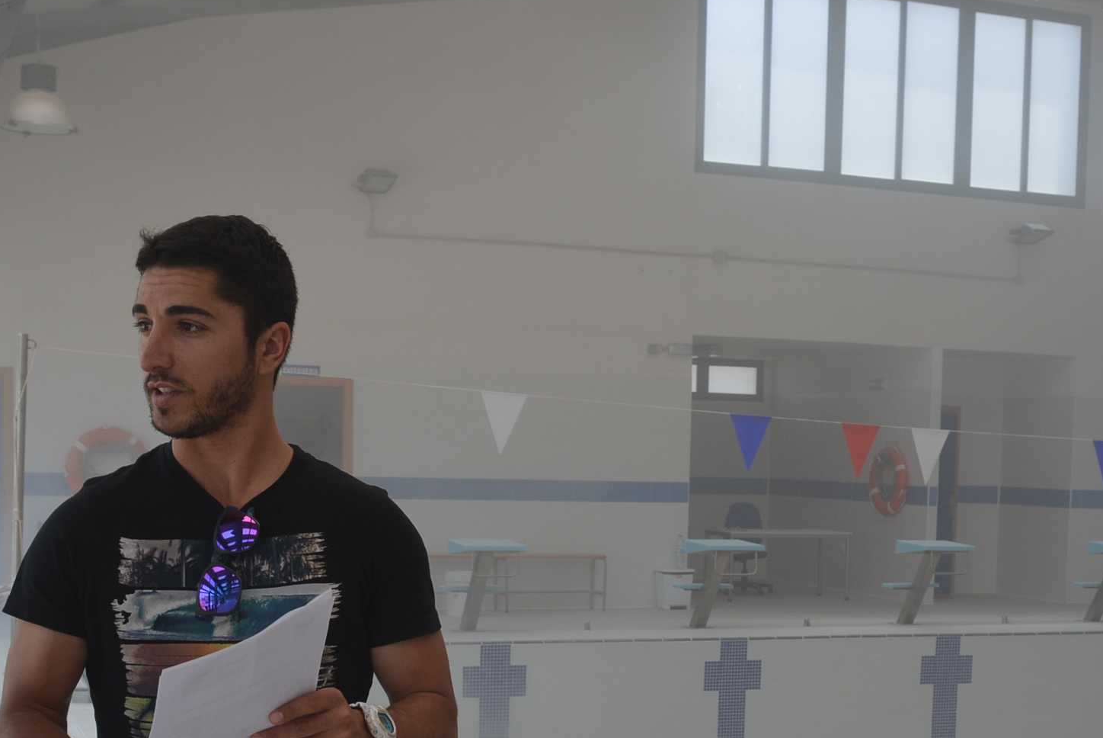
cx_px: 638
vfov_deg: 21.5
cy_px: 666
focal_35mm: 62
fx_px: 1901
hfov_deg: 32.3
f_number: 7.1
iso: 200
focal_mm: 20
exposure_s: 1/200
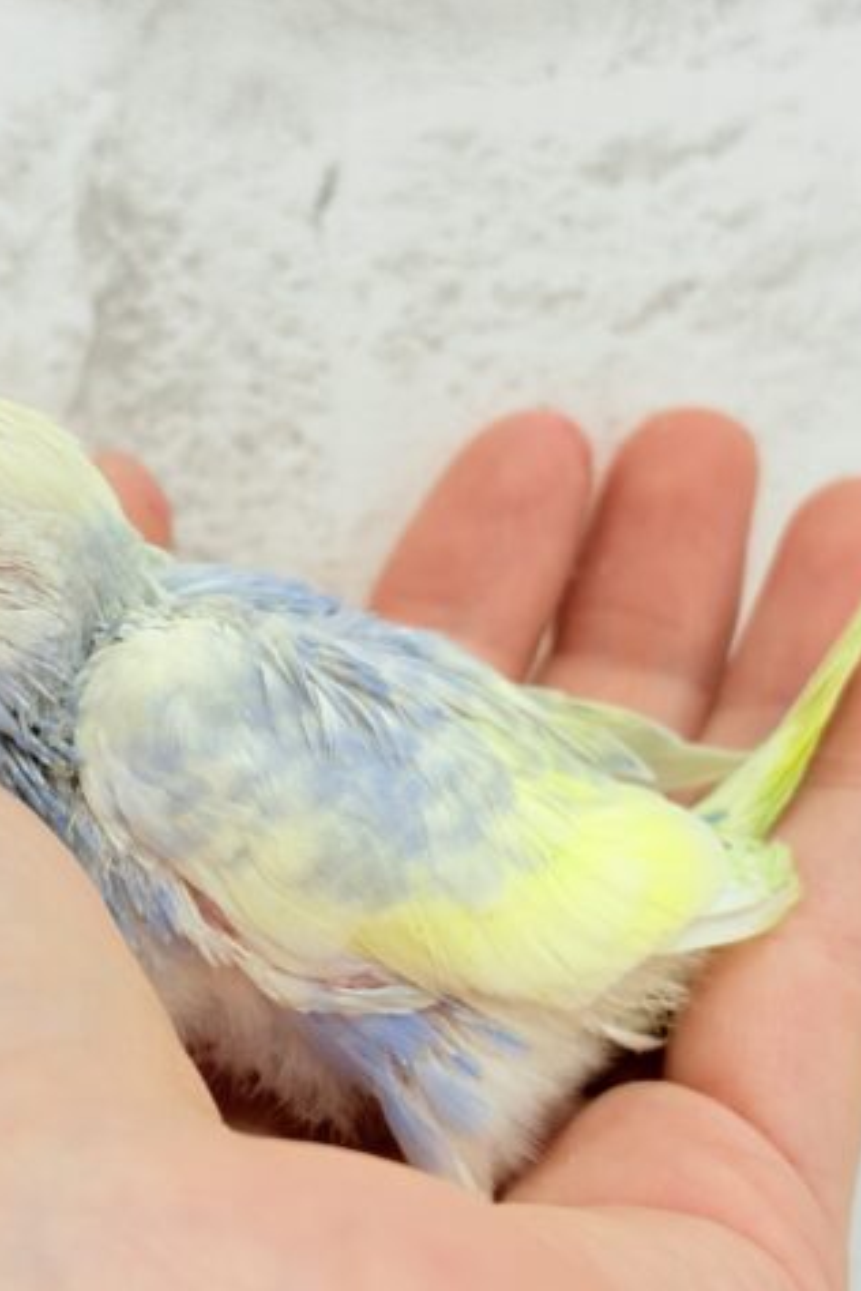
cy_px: 640
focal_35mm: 73
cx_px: 275
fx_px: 2619
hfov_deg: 18.6
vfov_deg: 27.7
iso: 40
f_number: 1.6
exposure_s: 1/50
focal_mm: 5.96
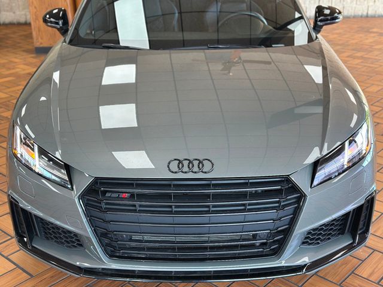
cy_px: 144
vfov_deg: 30.3
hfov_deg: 39.7
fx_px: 531
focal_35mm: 48
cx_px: 192
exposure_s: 1/120
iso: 100
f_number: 1.78
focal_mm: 6.86
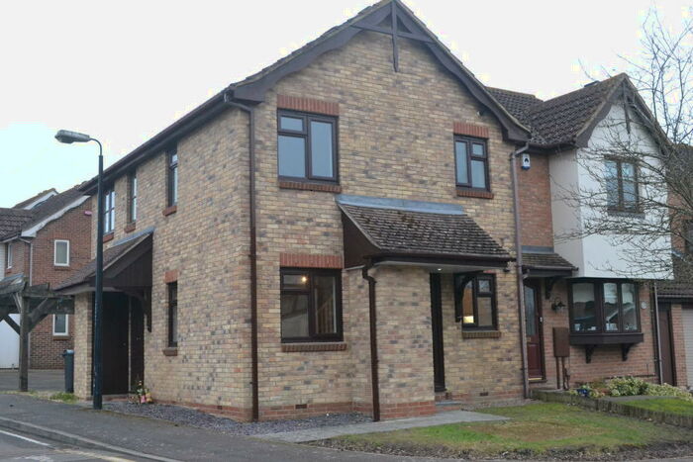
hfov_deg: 46.4
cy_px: 231
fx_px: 809
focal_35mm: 42
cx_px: 346
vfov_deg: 31.9
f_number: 9
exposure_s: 1/320
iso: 3200
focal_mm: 28
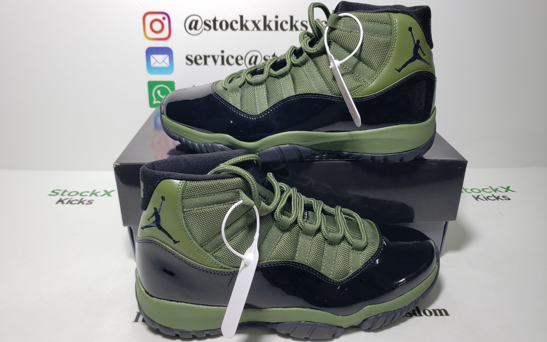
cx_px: 270
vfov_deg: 44.5
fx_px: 417
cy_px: 165
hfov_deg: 66.5
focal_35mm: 28
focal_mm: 4.3
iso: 50
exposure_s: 1/248
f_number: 1.5
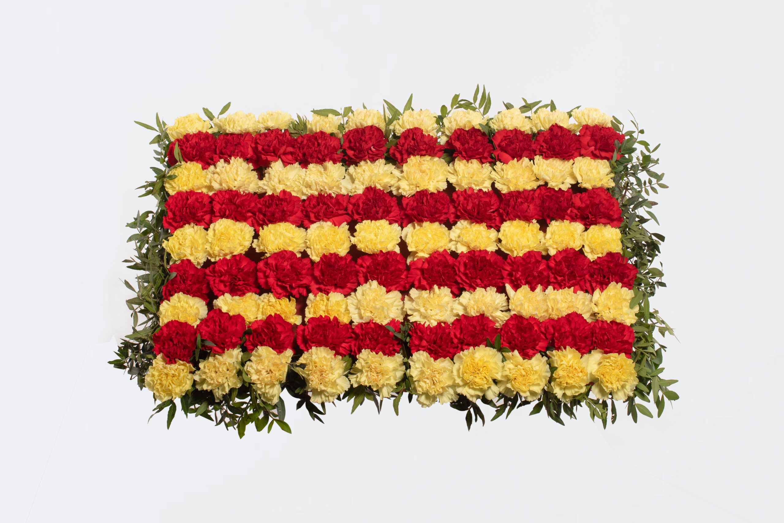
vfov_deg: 27.0
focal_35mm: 50
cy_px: 262
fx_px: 1089
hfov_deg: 39.6
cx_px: 392
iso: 250
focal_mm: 50
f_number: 11
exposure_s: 1/160
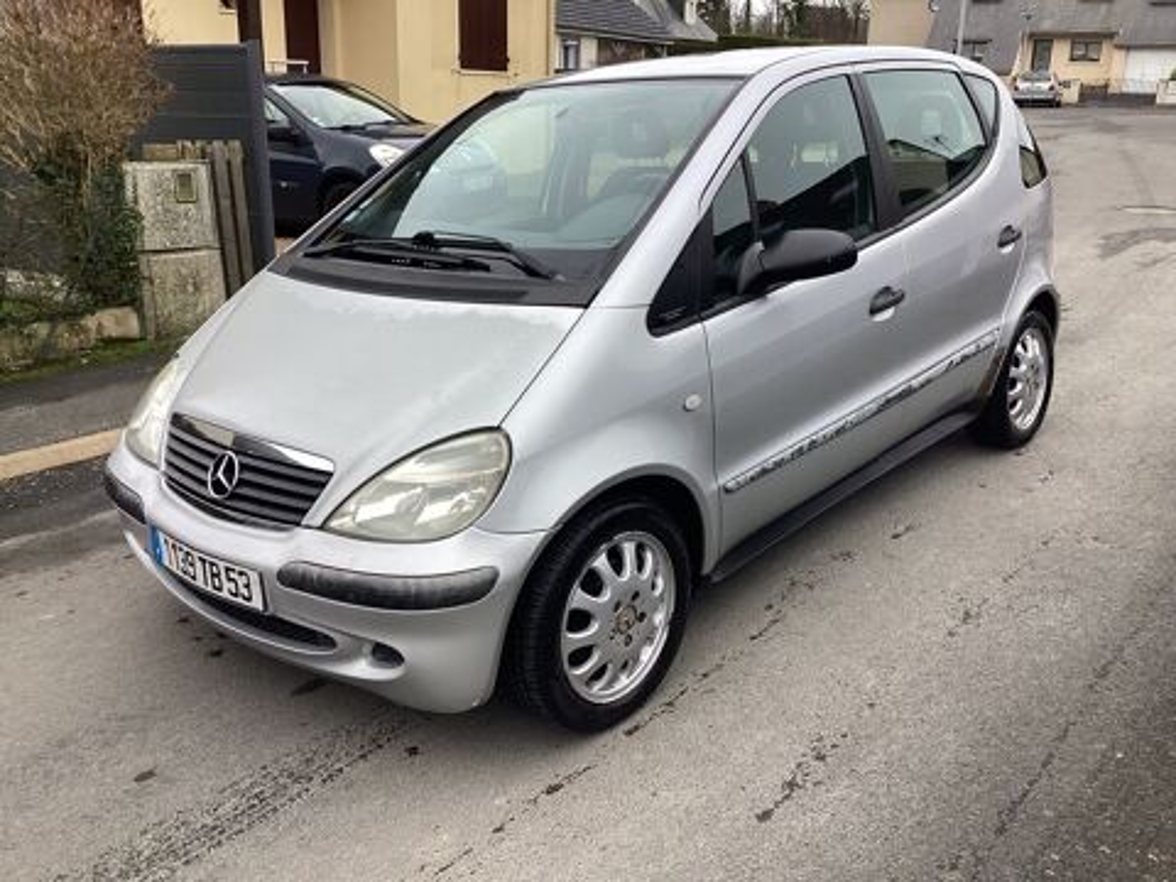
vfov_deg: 45.4
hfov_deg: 58.4
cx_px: 588
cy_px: 441
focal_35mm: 31
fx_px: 1053
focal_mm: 3.3
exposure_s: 1/50
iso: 50
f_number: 2.4
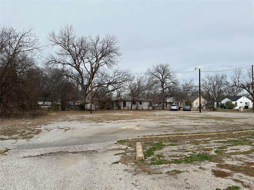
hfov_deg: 71.6
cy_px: 95
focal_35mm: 24
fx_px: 176
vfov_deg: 56.8
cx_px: 127
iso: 80
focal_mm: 6.86
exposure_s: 1/5525
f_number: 1.78
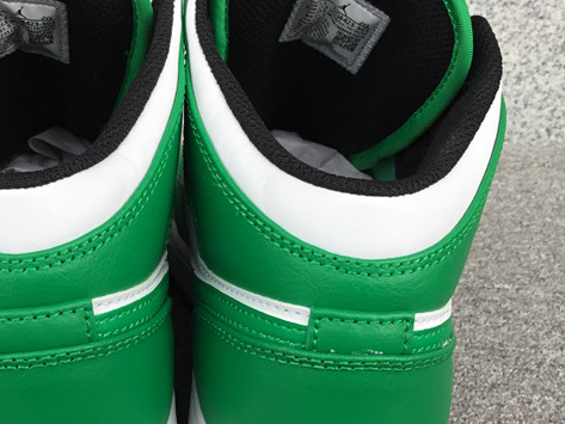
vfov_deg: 24.8
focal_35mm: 59
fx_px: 963
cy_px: 263
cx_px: 192
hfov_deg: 32.4
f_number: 2.4
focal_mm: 3.3
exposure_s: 1/218
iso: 25
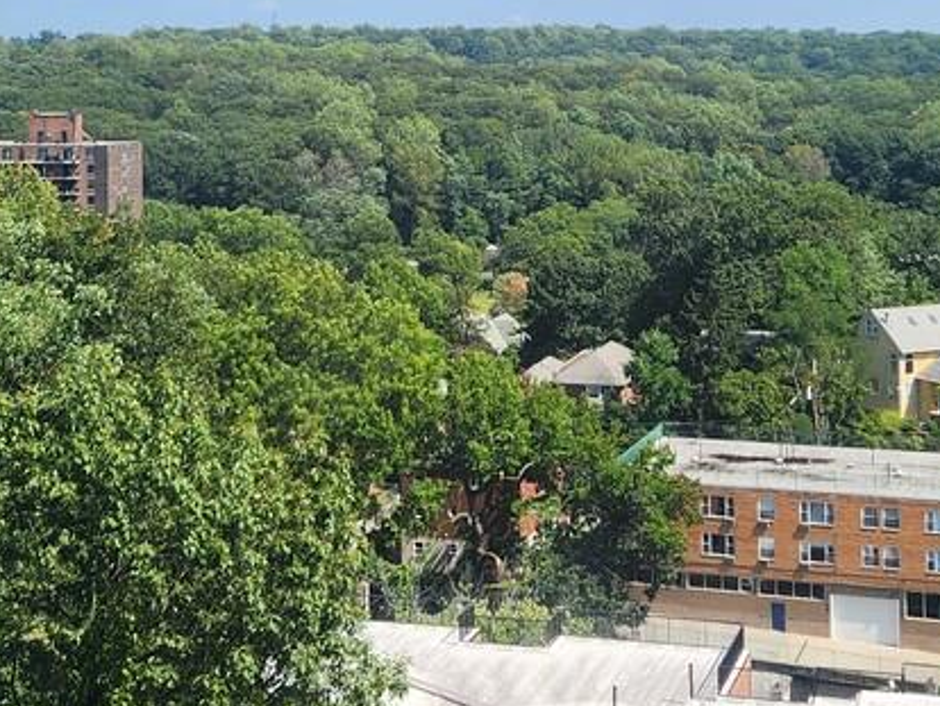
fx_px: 2011
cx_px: 453
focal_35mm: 74
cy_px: 82
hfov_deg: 26.3
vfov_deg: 19.6
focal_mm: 5.4
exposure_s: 1/1258
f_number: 1.8
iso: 20
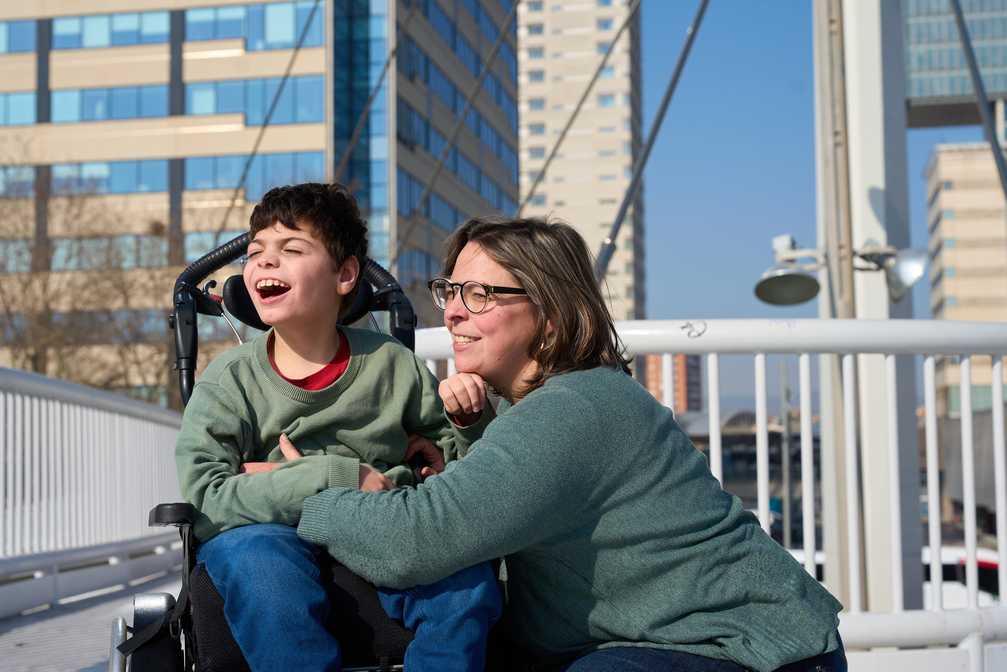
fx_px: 1510
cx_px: 504
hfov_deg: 36.9
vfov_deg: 25.1
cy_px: 336
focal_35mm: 54
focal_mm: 54
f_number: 5
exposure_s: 1/800
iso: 100
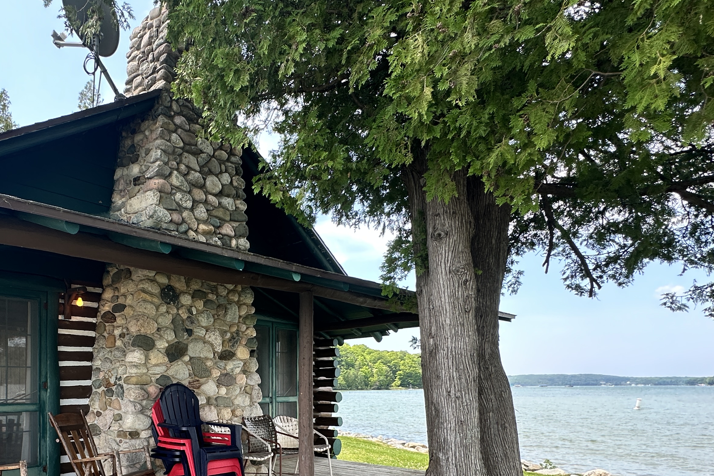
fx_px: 496
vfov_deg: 48.6
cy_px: 376
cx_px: 182
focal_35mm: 25
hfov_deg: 67.2
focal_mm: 2.22
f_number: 2.2
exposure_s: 1/201
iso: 40
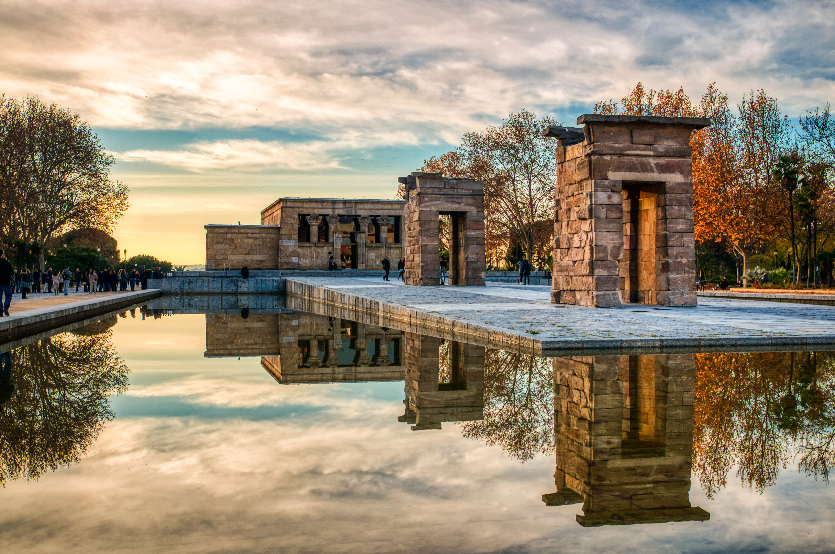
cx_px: 418
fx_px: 903
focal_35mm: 39
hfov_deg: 49.6
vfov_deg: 34.1
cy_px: 277
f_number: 9
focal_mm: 26
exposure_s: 1/250
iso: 200
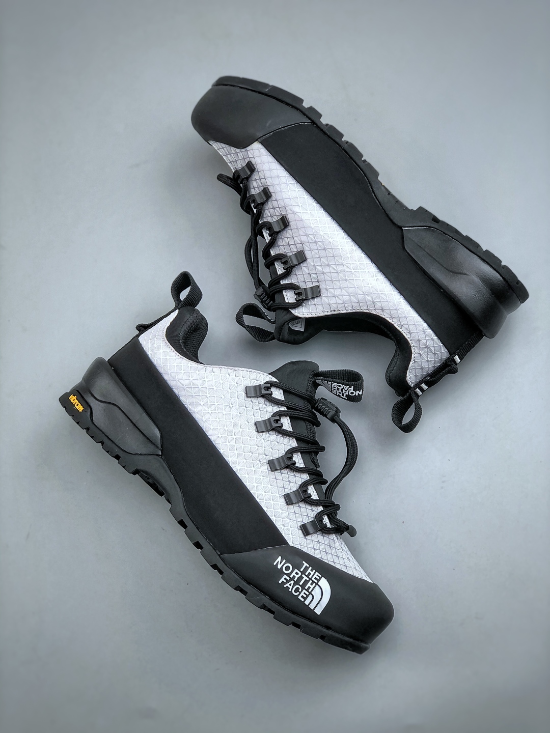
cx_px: 275
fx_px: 1208
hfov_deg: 25.7
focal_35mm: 57
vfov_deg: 33.8
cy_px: 366
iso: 25
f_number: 2.8
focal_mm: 6.6
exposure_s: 1/50
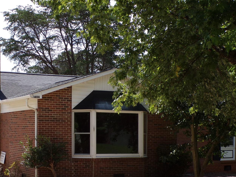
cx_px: 84
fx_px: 470
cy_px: 137
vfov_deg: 21.1
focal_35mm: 69
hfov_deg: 28.0
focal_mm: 7.6
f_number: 4.9
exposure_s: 1/400
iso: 80
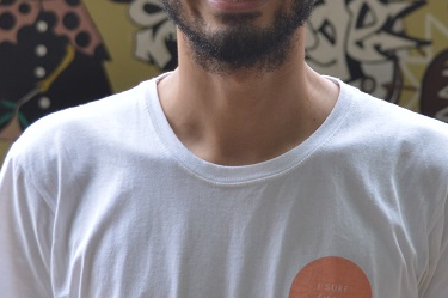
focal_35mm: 136
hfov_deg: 15.1
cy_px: 78
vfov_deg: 10.0
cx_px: 241
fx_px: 1690
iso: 200
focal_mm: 34
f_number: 4.5
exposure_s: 1/50
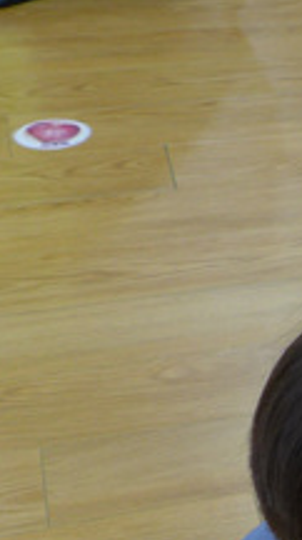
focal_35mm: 97
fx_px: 1385
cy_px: 588
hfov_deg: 9.5
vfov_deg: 21.0
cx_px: 936
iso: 80
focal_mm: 4.7
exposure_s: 1/60
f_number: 1.4
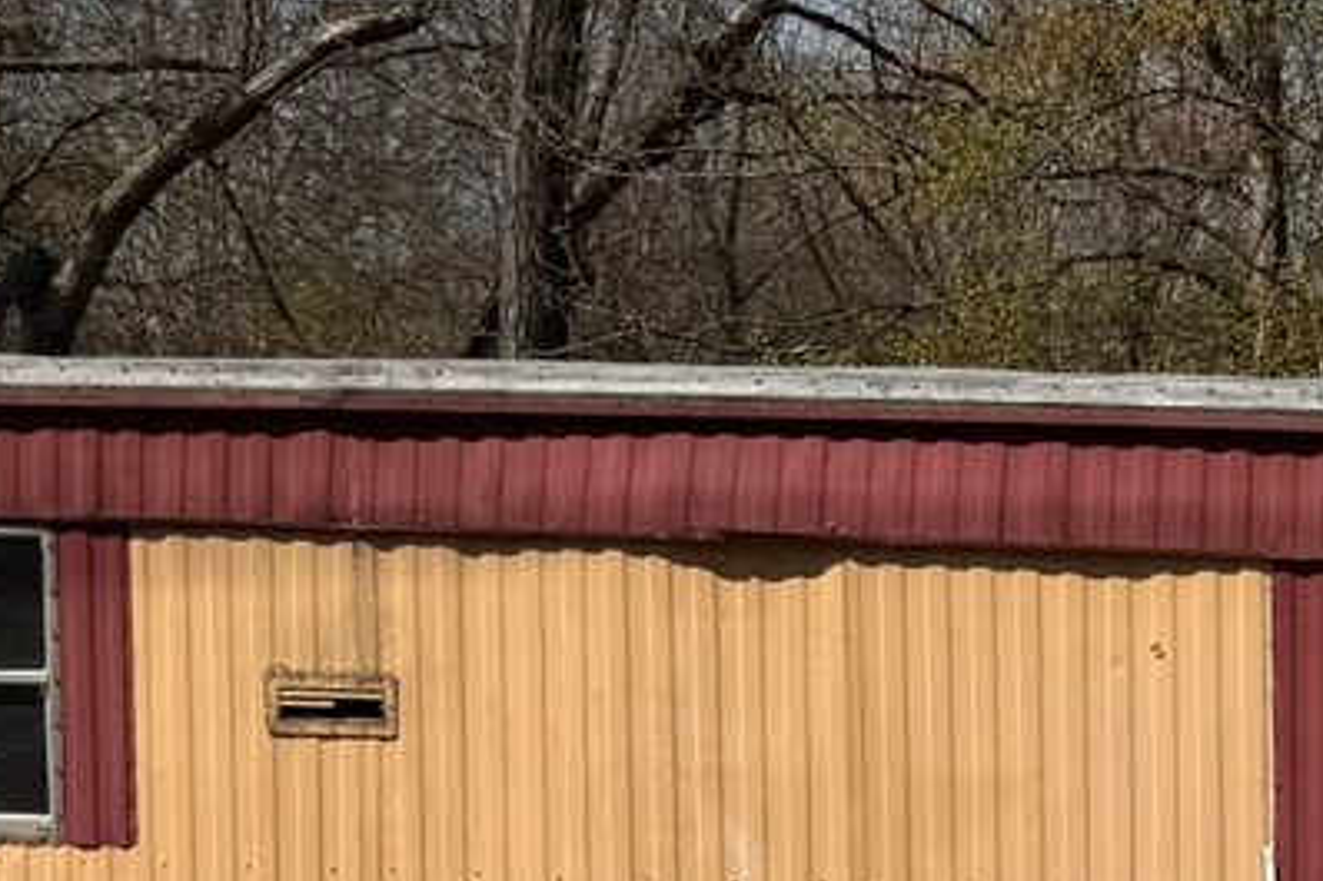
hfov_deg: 17.8
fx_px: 3490
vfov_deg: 13.9
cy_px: 1105
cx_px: 2282
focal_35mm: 95
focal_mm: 6.76
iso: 80
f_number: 1.78
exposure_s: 1/7937
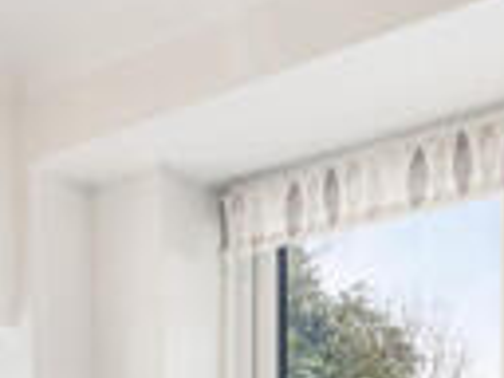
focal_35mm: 73
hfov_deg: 25.6
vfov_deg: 17.4
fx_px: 1063
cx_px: 482
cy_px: 620
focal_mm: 8
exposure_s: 1/10
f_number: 8
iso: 100
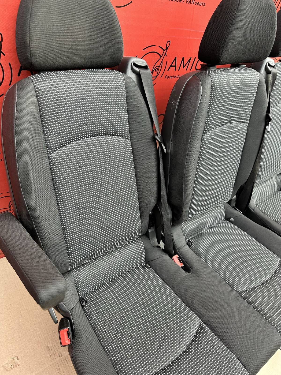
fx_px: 260
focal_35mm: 24
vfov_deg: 71.6
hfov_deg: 56.8
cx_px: 140
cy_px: 188
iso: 100
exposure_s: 1/121
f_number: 1.78
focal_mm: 6.86
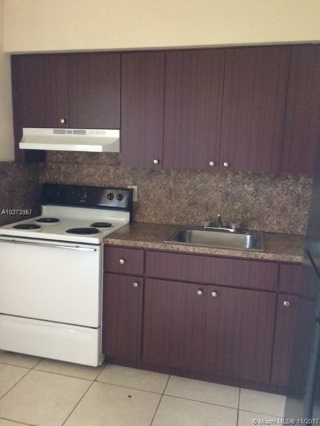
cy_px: 213
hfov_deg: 48.2
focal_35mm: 29
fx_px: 357
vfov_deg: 61.7
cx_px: 160
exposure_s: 1/30
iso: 320
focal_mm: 4.15
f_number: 2.2
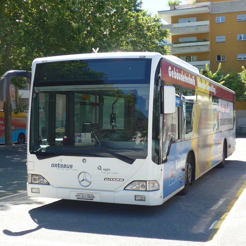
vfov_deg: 31.1
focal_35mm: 55
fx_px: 442
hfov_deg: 31.1
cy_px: 124
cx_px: 121
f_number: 3
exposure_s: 1/400
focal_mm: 9.5
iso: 80
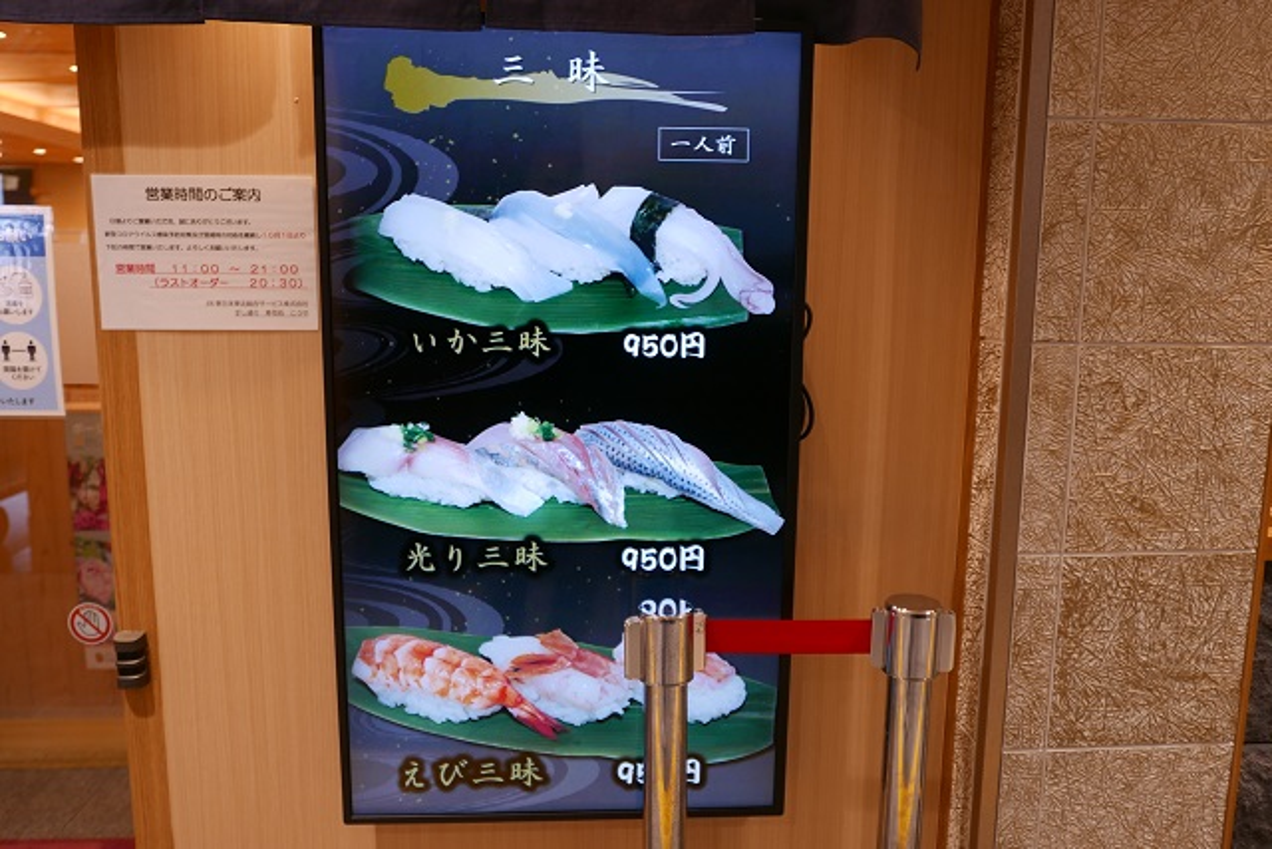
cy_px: 424
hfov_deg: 65.5
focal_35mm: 28
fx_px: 989
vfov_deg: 46.4
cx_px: 636
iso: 200
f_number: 2.1
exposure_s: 1/100
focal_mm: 12.5
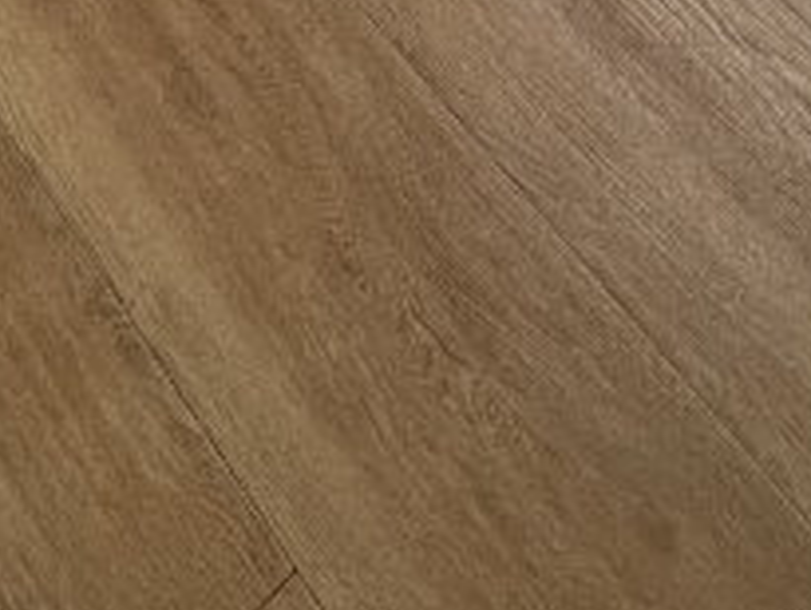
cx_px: 807
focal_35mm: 76
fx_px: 1782
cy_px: -1062
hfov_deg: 24.5
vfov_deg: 12.4
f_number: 1.8
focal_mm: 1.6
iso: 40
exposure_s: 1/122
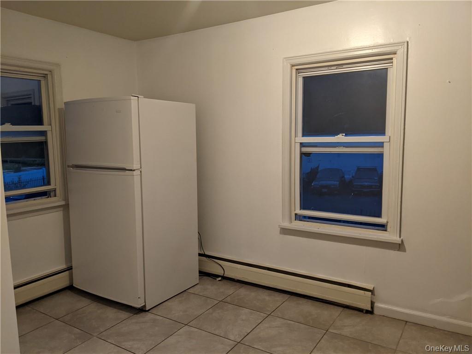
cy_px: 177
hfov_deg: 65.3
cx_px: 236
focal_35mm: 27
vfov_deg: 51.4
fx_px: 368
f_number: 1.8
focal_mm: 4.44
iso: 499
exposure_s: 1/30
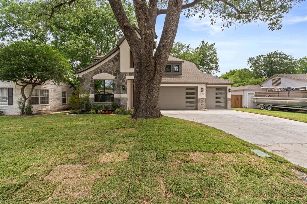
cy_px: 102
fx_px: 136
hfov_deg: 96.8
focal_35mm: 16
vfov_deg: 73.7
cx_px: 154
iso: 100
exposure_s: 1/13
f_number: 13
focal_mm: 16
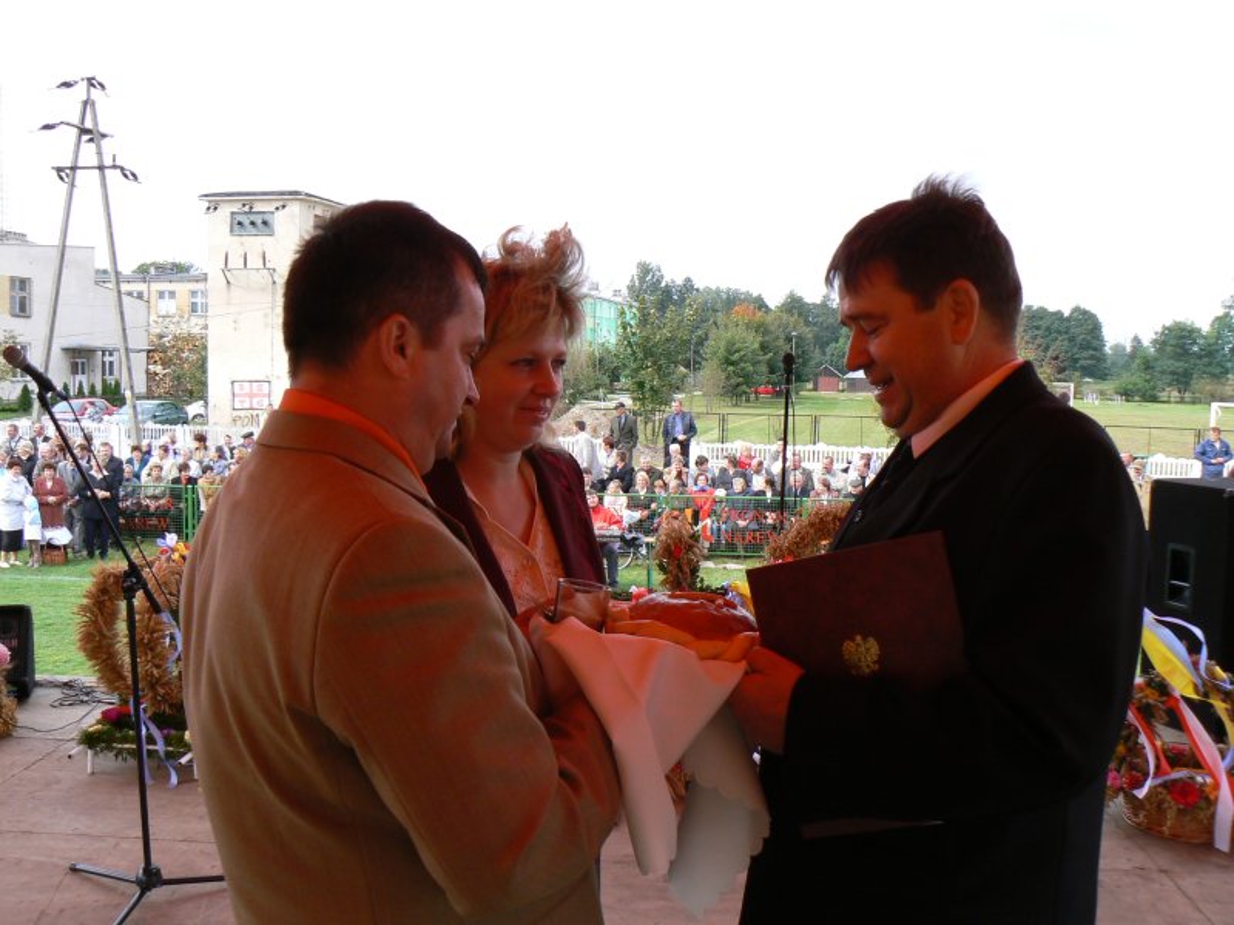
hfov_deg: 51.4
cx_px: 617
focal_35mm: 36
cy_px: 462
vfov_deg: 39.7
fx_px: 1283
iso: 80
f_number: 5.6
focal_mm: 6
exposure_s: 1/160
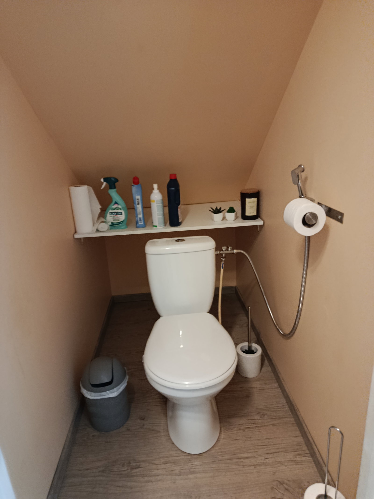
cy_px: 250
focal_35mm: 24
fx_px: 346
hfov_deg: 56.8
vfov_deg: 71.6
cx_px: 187
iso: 3643
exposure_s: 1/20
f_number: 1.7
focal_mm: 5.24
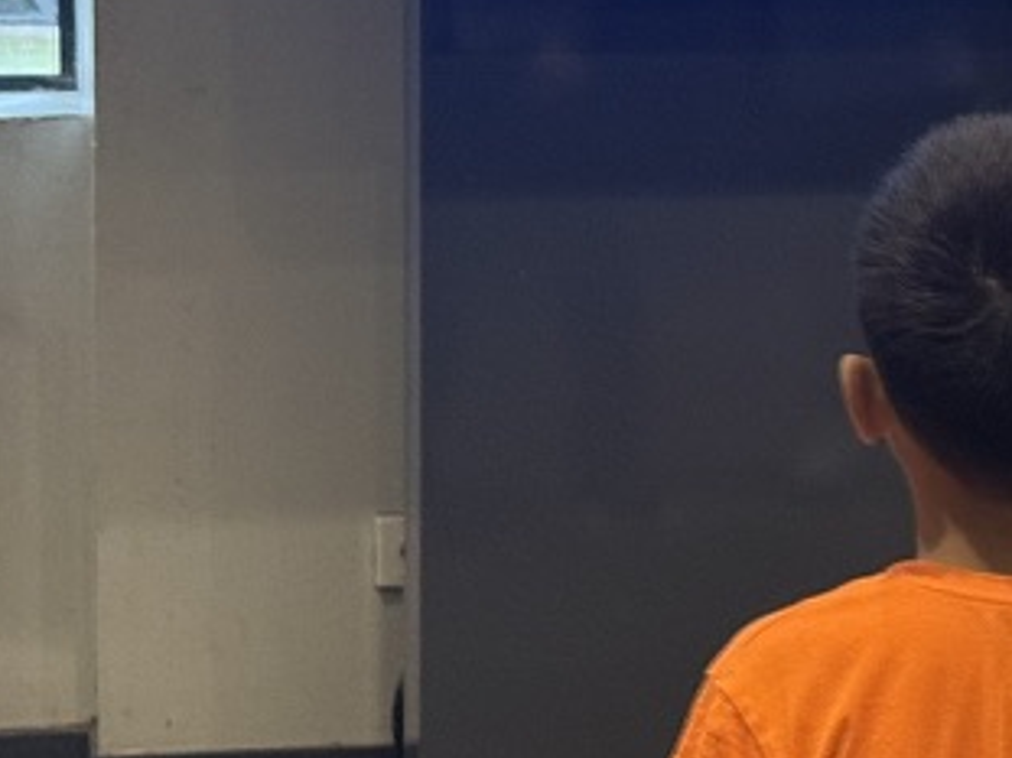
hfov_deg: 12.4
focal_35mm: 158
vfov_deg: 9.4
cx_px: 843
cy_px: 218
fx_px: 4617
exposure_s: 1/40
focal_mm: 6.76
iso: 400
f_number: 1.78
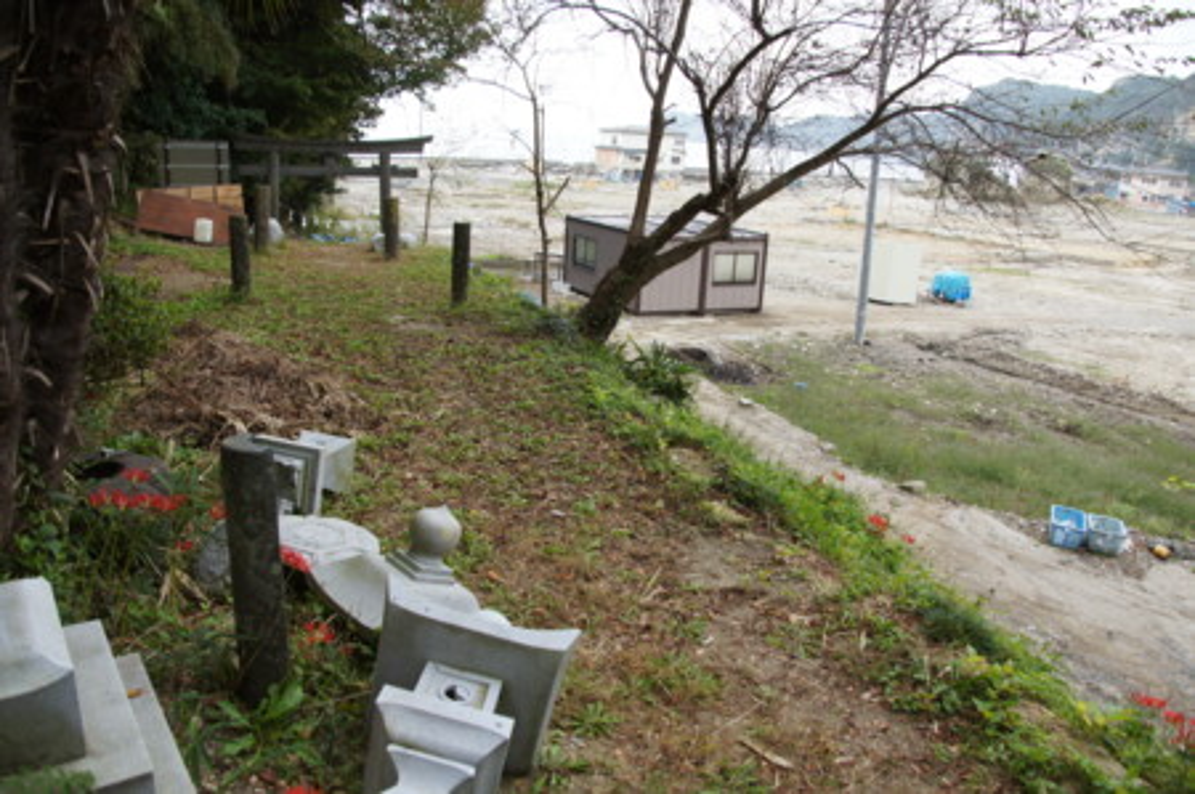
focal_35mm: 27
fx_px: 895
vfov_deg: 47.8
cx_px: 598
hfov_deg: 67.4
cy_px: 397
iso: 100
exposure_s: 1/60
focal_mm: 18
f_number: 5.6
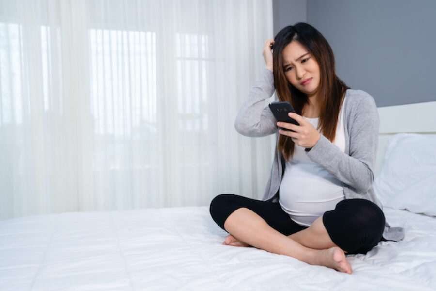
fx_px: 424
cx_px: 218
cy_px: 146
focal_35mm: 35
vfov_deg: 37.9
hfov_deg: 54.4
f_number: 2.8
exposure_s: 1/50
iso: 320
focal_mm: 35
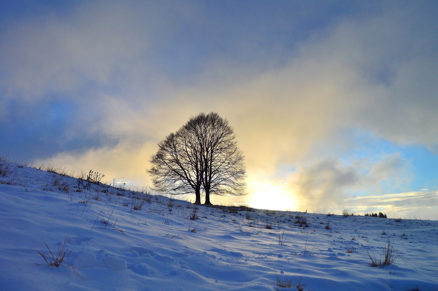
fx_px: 340
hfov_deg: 65.5
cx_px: 220
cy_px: 141
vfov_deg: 46.3
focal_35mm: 28
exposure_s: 1/2000
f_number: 4.5
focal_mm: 18
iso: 200
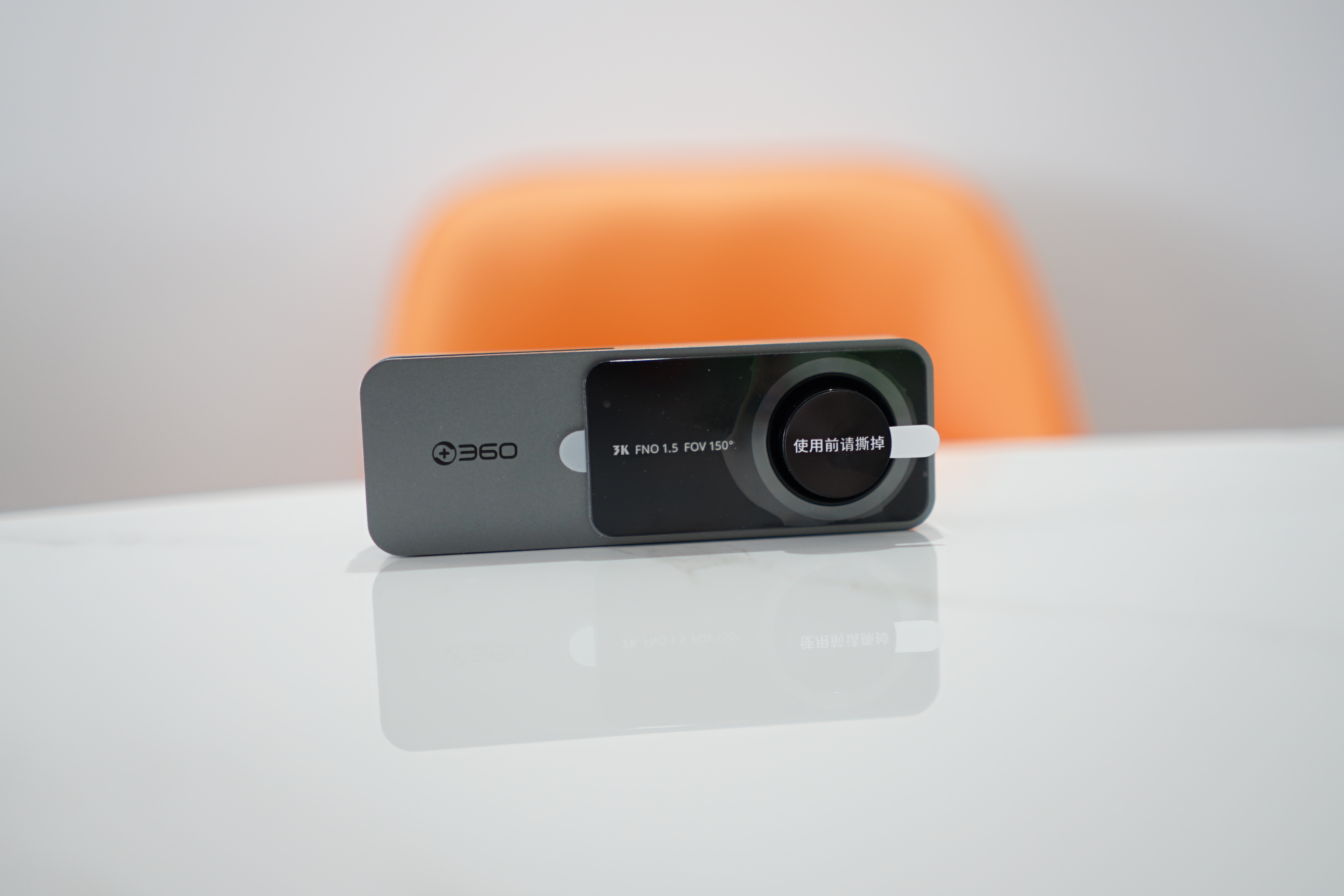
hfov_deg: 46.4
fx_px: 1568
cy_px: 448
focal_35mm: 42
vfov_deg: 31.9
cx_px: 672
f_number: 2
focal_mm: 28
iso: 200
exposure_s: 1/60
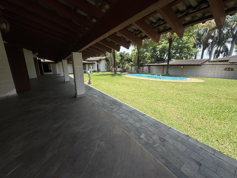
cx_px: 118
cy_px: 89
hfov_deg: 102.1
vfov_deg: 85.7
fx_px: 96
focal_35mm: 14
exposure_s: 1/1449
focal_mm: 2.22
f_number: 2.2
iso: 40
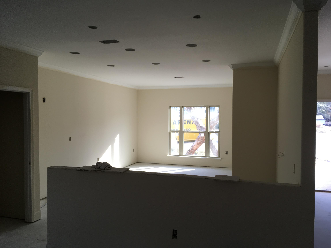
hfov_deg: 61.7
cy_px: 124
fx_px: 277
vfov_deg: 48.2
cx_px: 166
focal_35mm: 29
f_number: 2.2
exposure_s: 1/120
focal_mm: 4.15
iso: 32
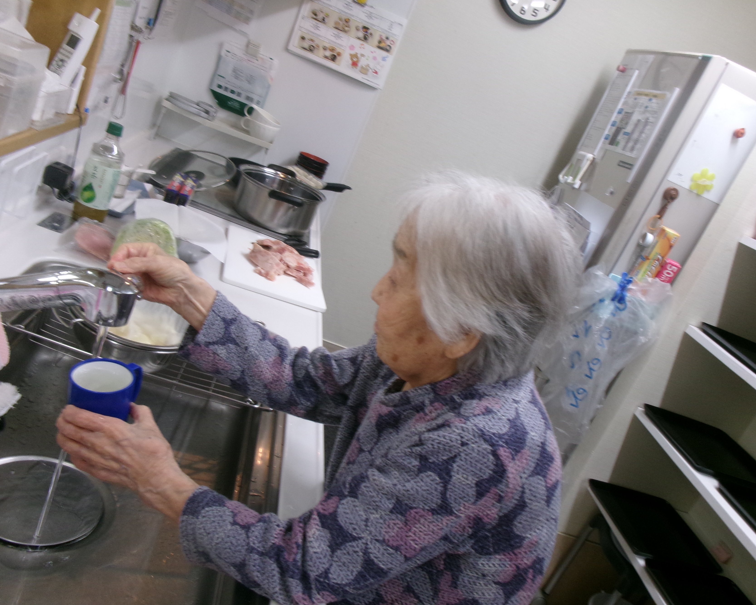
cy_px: 302
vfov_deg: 48.5
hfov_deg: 58.8
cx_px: 389
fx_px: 671
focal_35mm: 30
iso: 183
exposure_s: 1/34
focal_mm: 5.1
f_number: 3.9
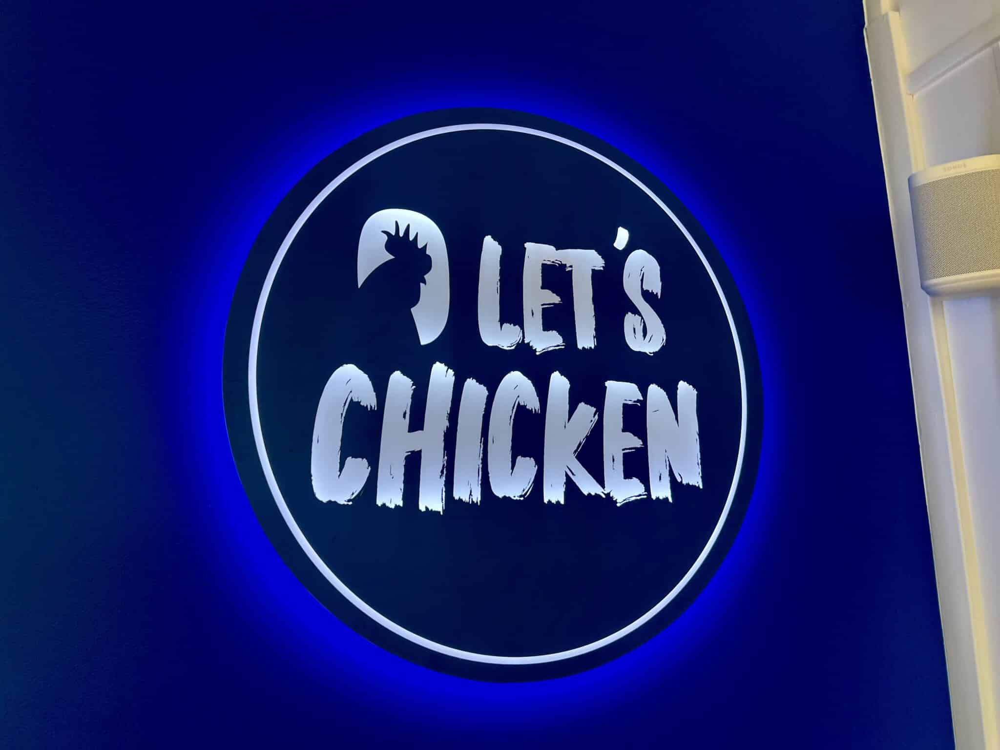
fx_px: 751
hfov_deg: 67.3
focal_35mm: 26
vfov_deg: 53.1
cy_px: 375
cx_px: 500
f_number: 1.5
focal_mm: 5.7
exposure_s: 1/198
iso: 40
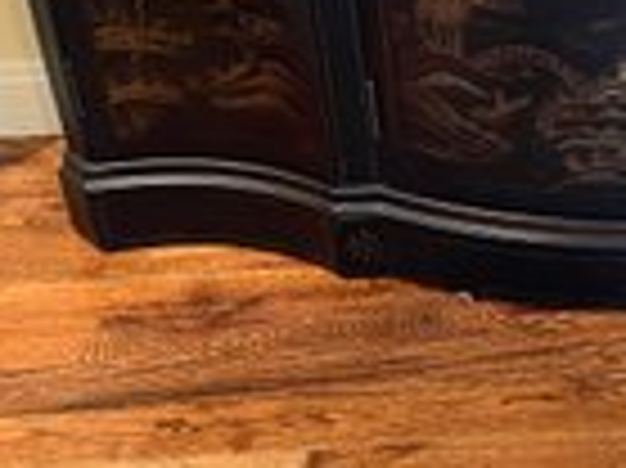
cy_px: 83
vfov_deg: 22.5
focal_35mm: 64
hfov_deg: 27.7
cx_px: 687
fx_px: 1156
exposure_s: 1/30
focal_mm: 5.1
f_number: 1.6
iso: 640
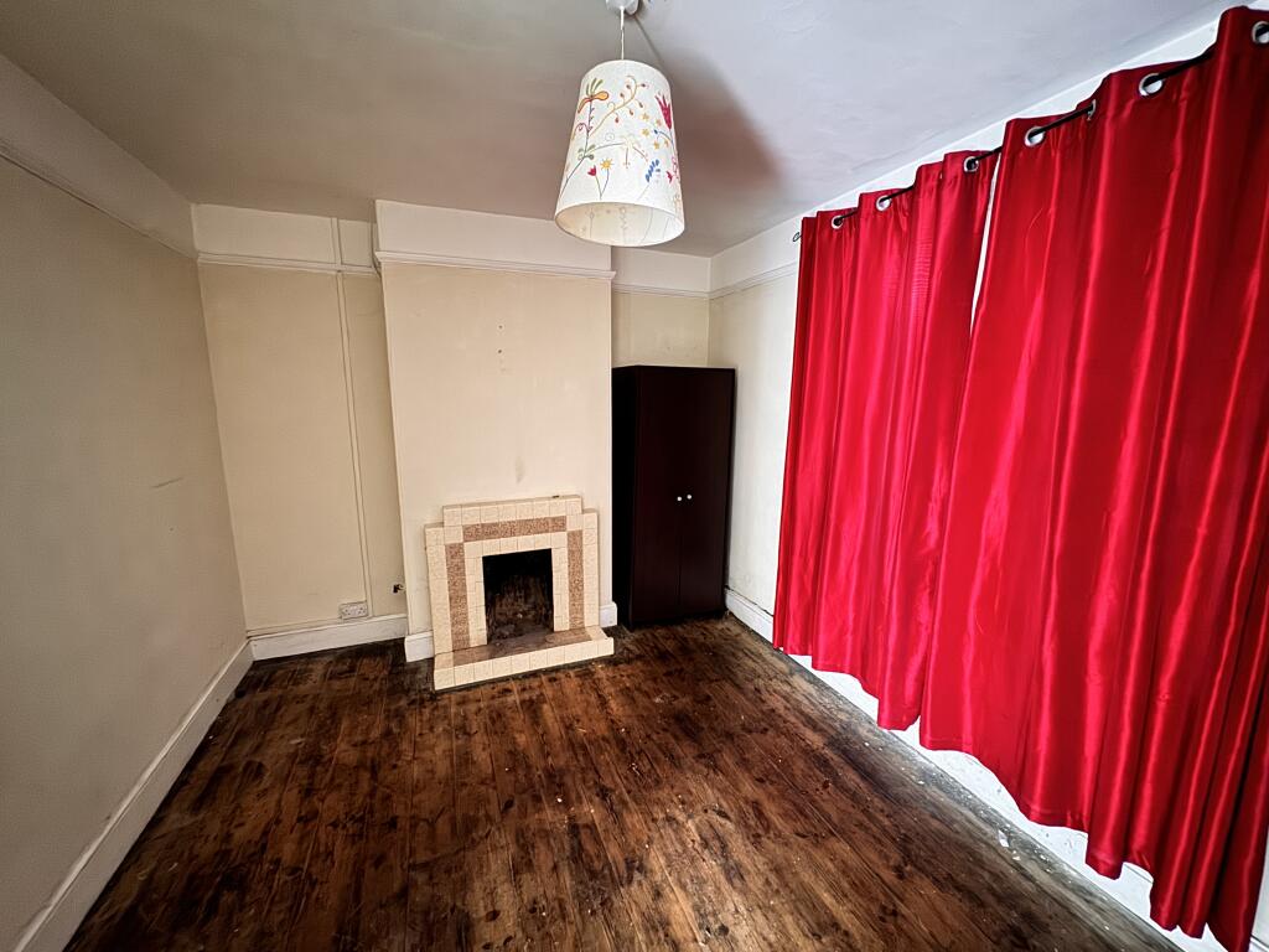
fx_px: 513
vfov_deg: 85.7
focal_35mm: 14
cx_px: 634
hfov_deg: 102.1
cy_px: 476
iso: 1600
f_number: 2.2
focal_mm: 2.22
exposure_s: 1/4
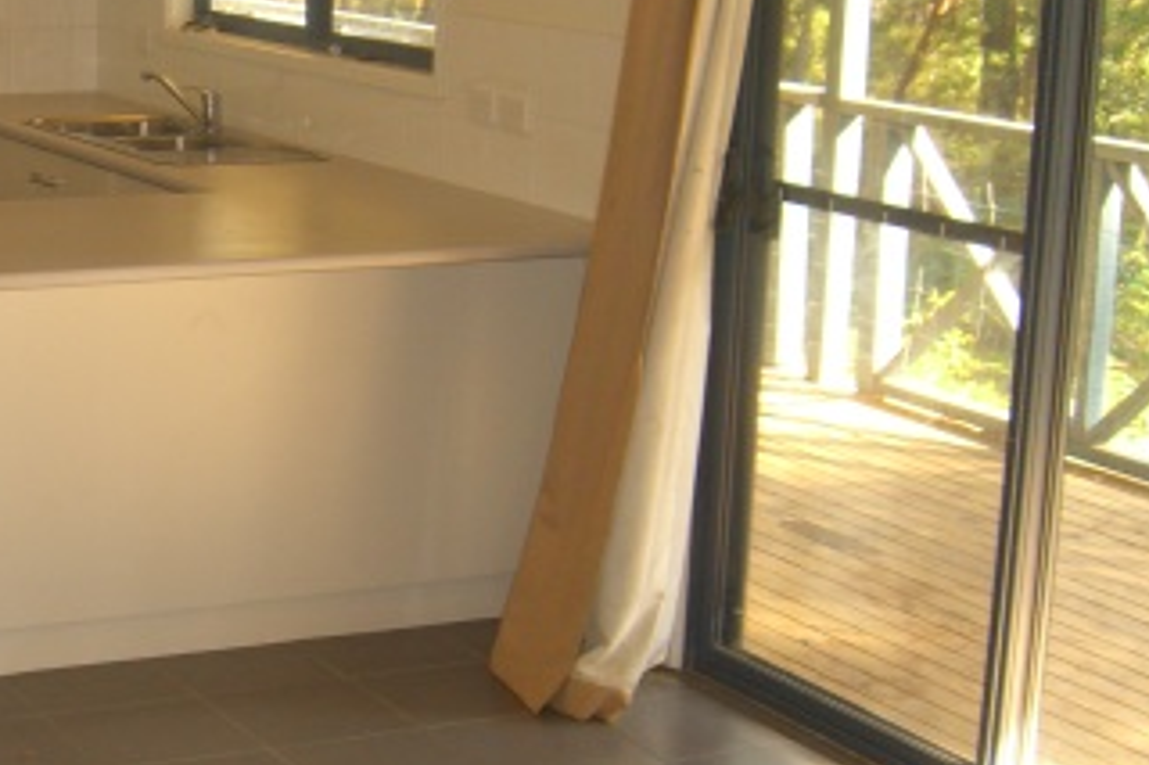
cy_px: 402
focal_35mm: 79
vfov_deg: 17.3
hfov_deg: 24.8
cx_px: 83
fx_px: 2520
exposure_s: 1/60
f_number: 2.8
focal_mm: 7.9
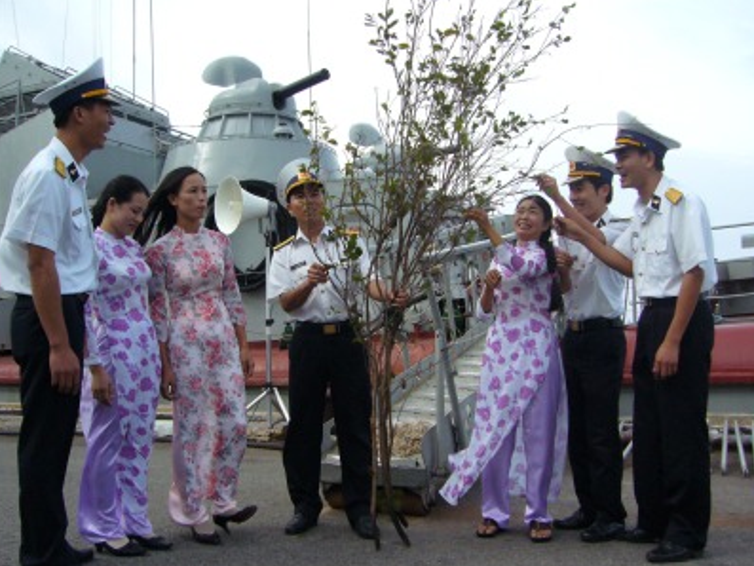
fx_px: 806
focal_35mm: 37
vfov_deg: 38.7
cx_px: 368
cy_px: 278
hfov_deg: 50.1
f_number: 5.6
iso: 200
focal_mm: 5.8
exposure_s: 1/500
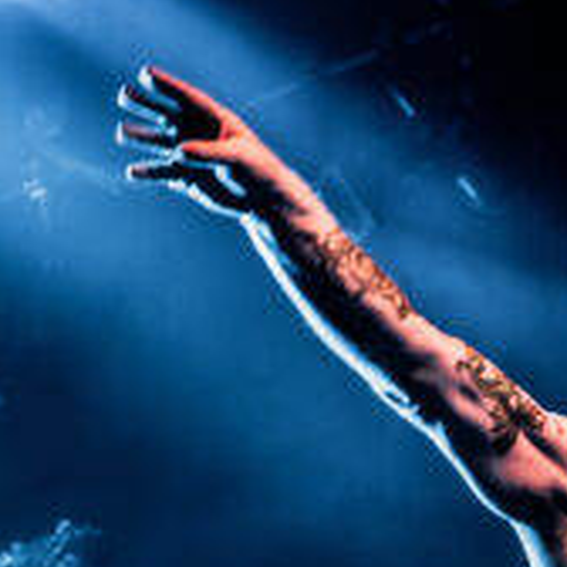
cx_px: 776
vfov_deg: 8.8
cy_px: 521
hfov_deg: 8.7
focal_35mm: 198
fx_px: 3669
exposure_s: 1/200
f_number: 4
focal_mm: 61
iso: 8000
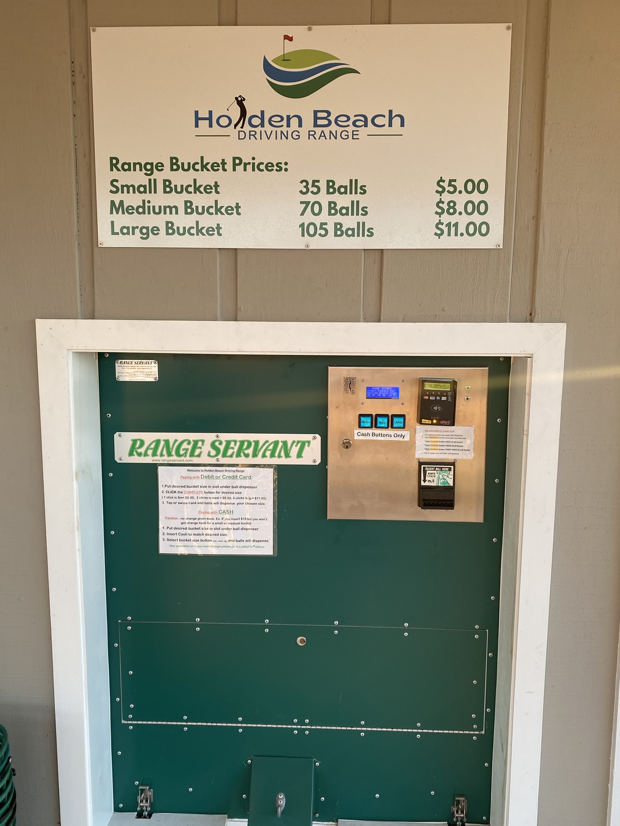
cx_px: 318
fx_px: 692
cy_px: 411
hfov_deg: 48.2
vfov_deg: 61.7
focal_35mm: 29
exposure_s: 1/121
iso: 50
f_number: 1.8
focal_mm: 4.25
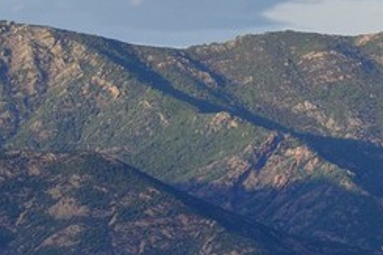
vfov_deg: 2.5
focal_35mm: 554
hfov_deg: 3.6
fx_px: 5890
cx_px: 1166
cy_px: 133
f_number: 13
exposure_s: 1/200
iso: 400
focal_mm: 85
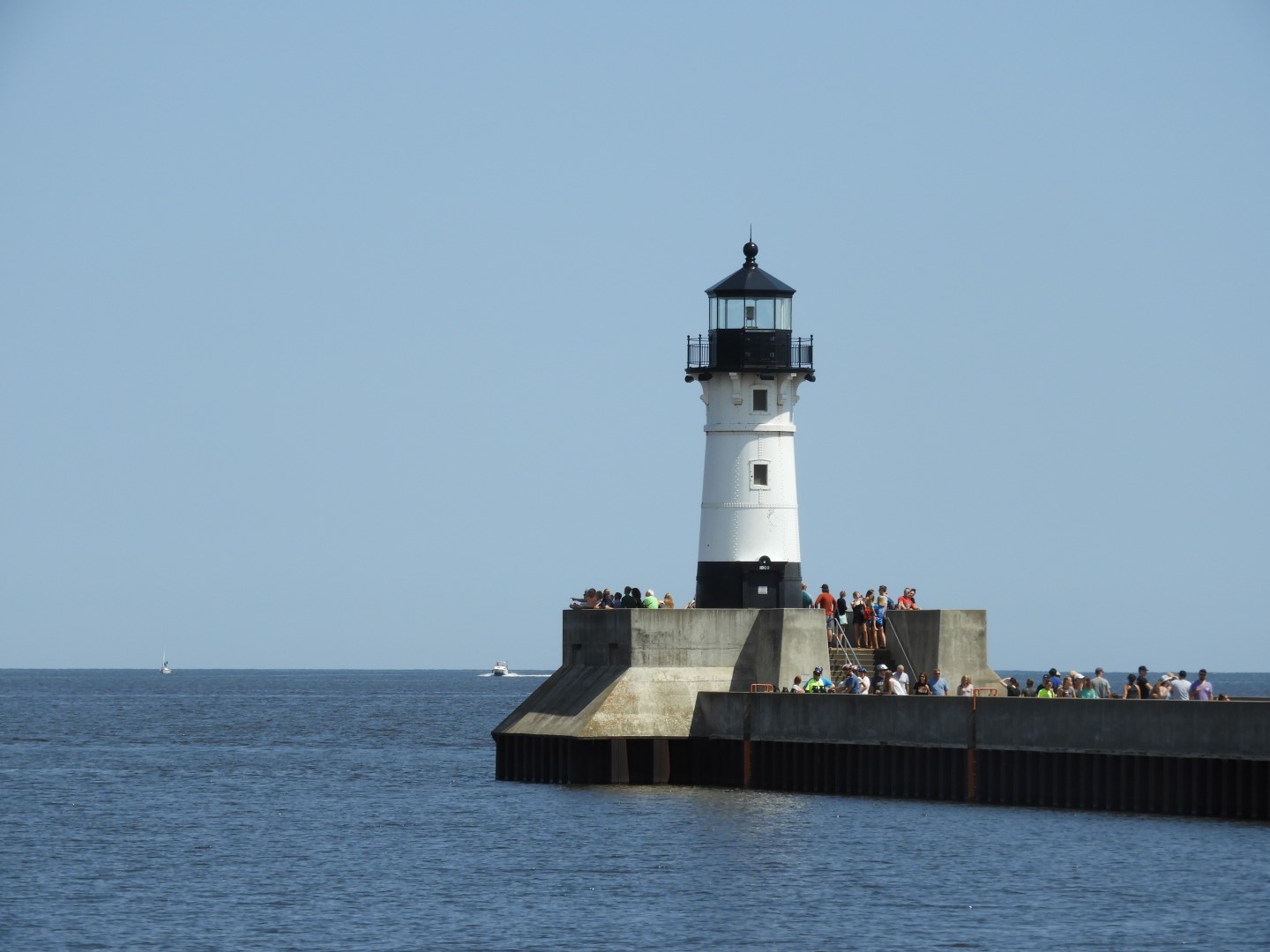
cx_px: 635
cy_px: 476
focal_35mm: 250
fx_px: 9172
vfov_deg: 5.9
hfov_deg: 7.9
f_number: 5.5
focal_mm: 44.8
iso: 100
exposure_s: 1/800
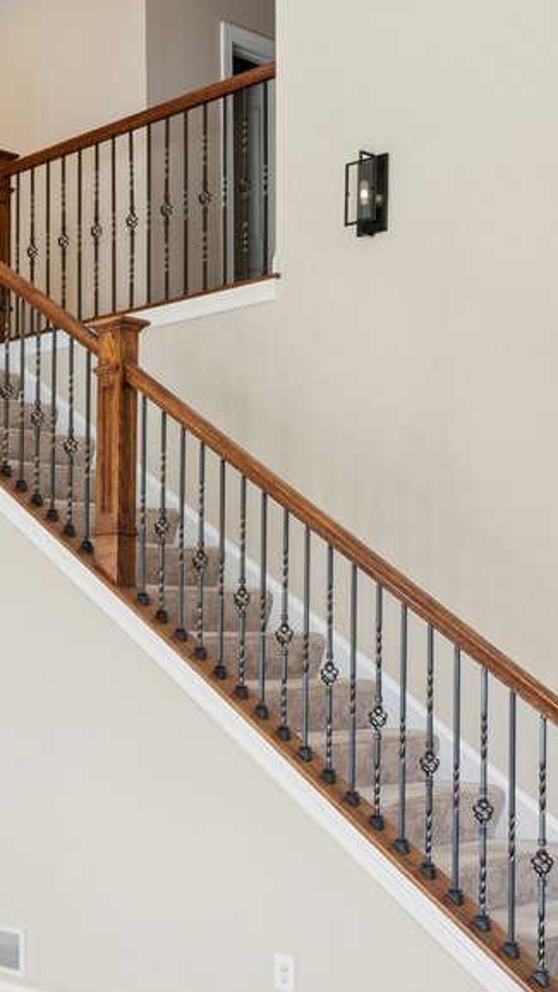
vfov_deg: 37.9
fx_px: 1427
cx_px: -288
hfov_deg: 19.2
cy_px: 663
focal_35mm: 54
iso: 250
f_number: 5.6
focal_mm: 14.6
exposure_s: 1/30
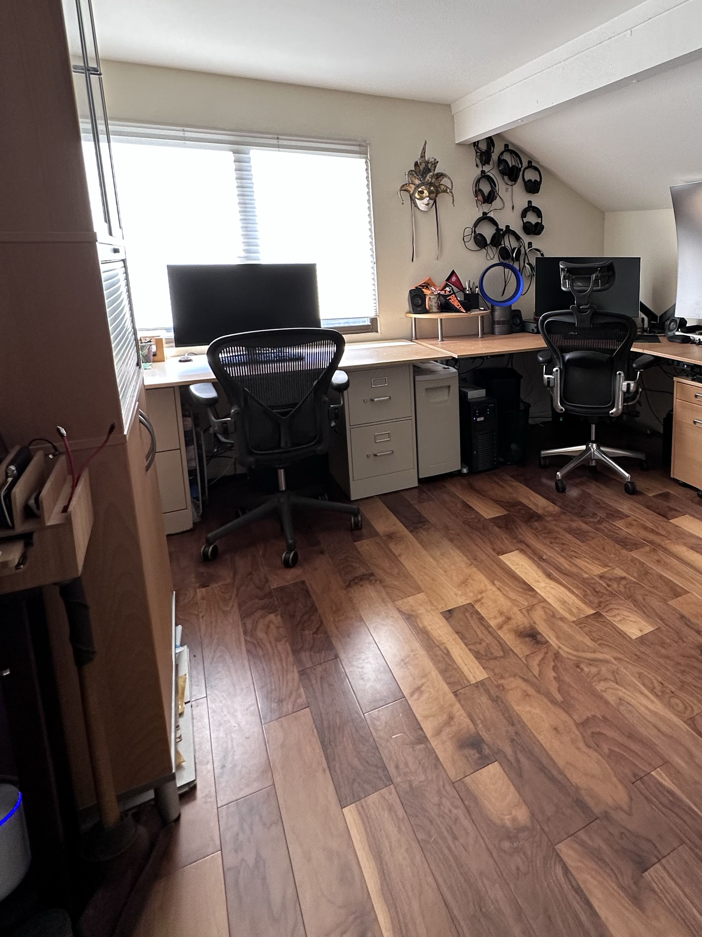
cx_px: 529
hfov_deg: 57.9
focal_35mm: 22
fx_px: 595
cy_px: 360
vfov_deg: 75.3
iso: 125
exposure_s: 1/99
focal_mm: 2.22
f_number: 2.2
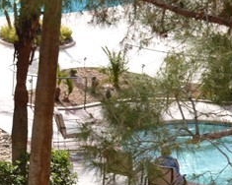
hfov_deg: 14.4
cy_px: 80
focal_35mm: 130
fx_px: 893
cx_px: -34
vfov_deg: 11.9
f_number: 6.3
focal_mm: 20
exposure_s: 1/160
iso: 100
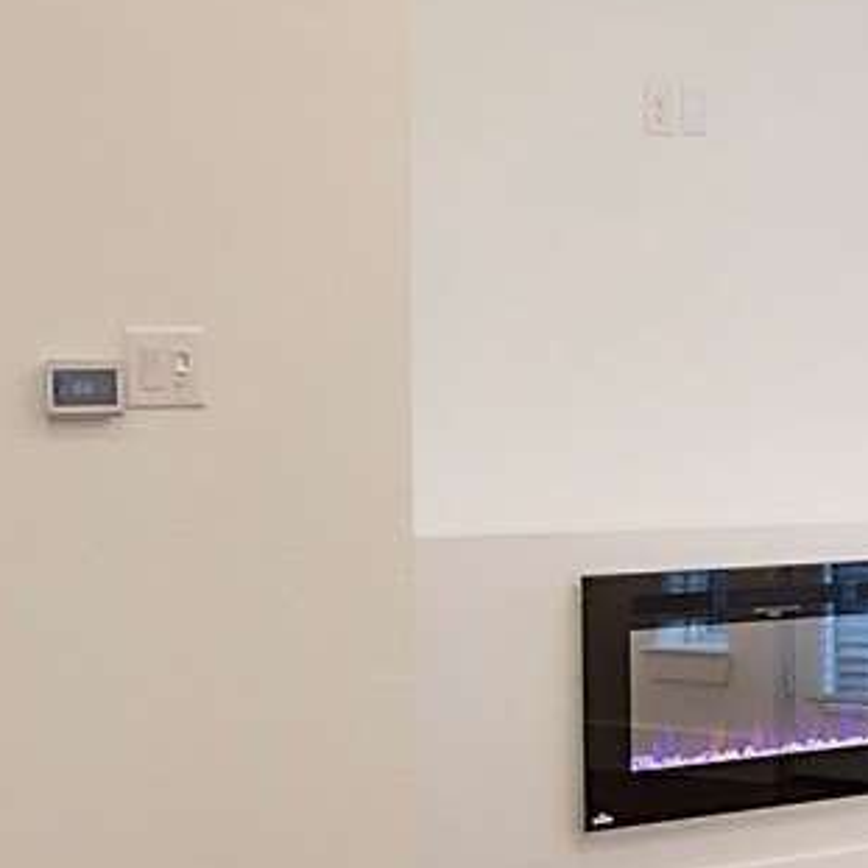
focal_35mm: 89
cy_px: 374
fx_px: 2525
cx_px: 1281
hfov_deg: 17.6
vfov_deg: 19.5
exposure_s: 1/13
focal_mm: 10
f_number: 11
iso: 100
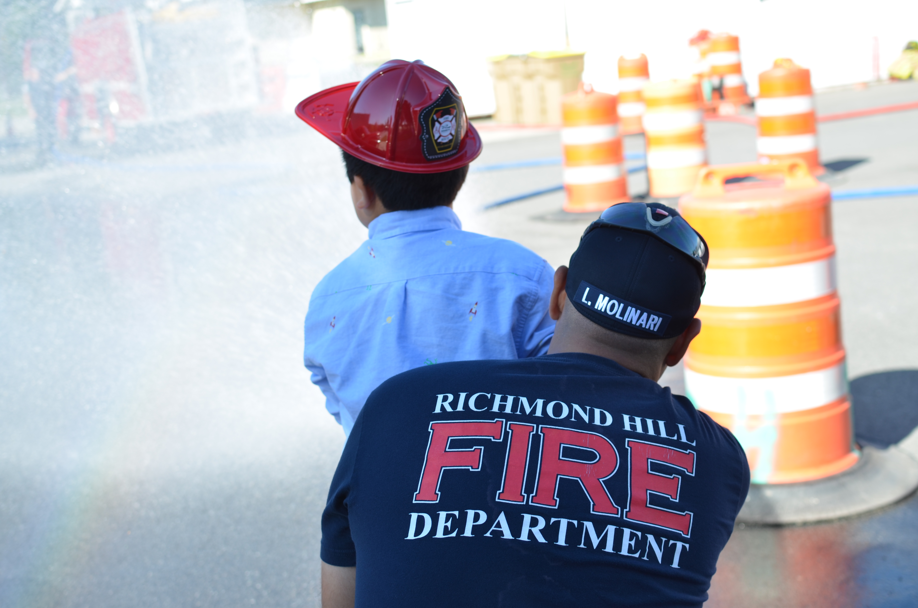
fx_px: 1336
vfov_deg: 25.6
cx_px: 459
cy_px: 304
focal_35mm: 52
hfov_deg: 37.9
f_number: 4
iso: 100
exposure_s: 1/400
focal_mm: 35
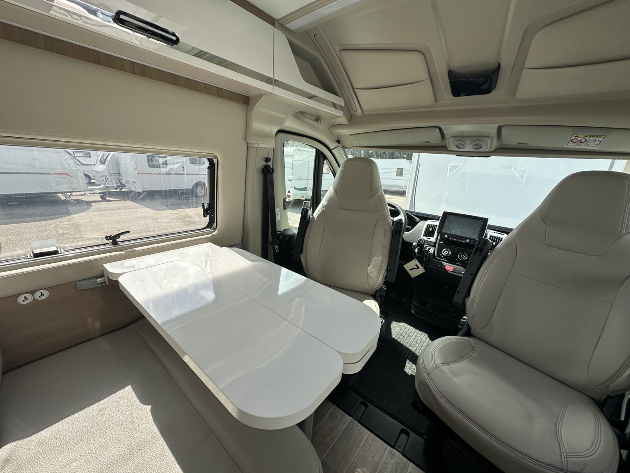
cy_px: 236
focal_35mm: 14
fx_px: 255
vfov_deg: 85.7
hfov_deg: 102.1
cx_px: 315
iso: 40
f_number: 2.2
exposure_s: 1/540
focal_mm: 2.22
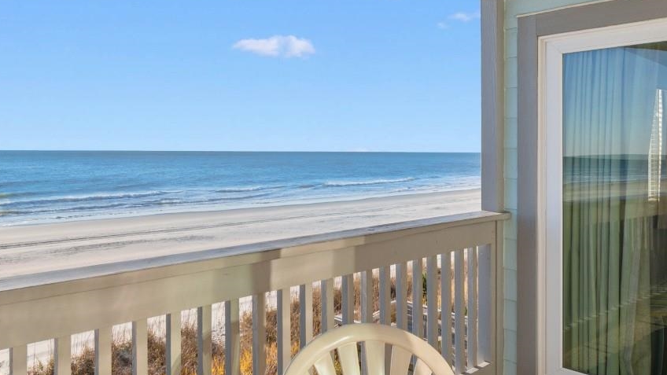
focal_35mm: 30
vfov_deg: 38.7
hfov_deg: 64.3
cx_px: 323
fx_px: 531
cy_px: 137
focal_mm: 10
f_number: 6.3
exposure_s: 1/160
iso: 100
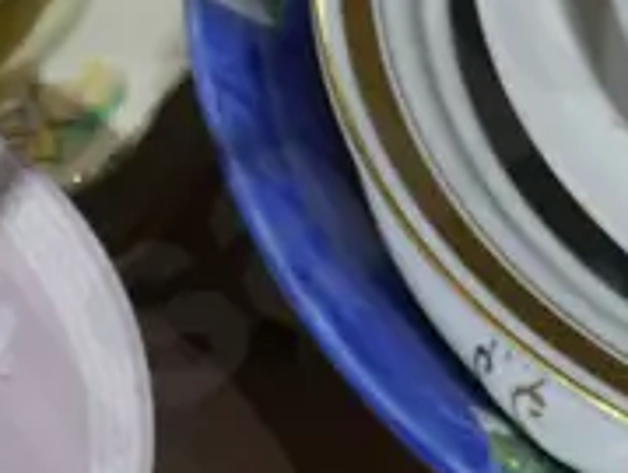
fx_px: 2909
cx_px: 460
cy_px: 100
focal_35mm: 160
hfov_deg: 12.3
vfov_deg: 9.3
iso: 200
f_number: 3.5
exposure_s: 1/125
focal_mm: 14
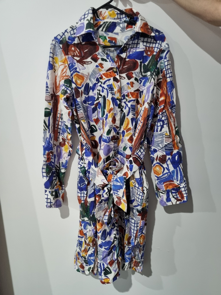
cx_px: 110
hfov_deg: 53.1
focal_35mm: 26
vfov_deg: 67.3
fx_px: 221
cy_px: 148
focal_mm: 5.4
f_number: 1.8
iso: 500
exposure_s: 1/33
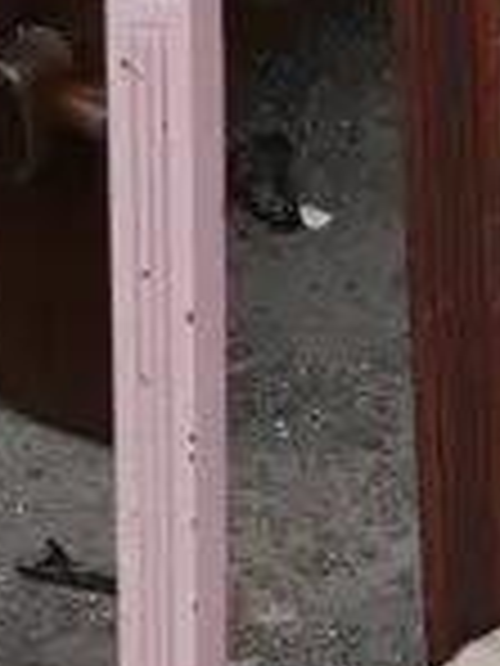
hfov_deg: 6.3
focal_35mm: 236
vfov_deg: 8.2
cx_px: 363
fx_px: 4545
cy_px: 1094
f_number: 7.1
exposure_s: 1/320
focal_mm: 17
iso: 200
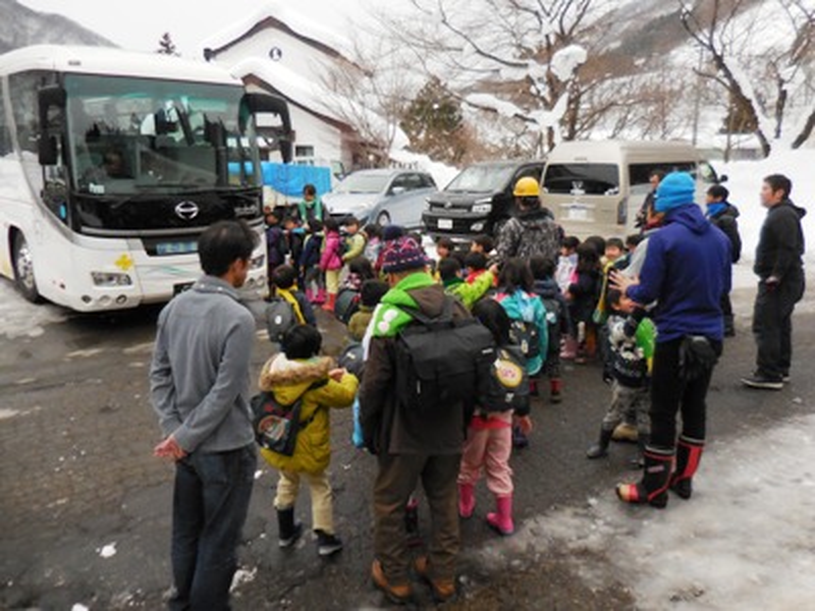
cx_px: 408
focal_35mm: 25
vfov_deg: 54.9
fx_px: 589
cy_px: 306
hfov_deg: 69.4
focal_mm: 4.5
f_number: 3.3
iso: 400
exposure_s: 1/1000
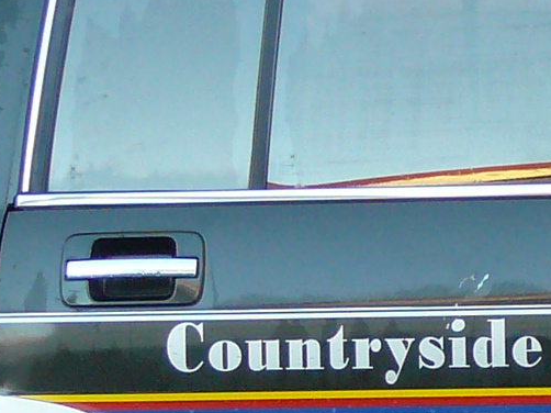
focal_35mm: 306
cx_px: 686
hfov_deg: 6.4
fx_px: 4868
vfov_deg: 4.8
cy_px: 410
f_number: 3.7
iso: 160
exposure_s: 1/30
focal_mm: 11.5
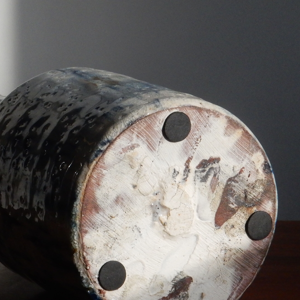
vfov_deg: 6.7
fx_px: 2549
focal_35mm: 260
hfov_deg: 6.7
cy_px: 196
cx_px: 129
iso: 400
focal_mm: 24.7
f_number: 6
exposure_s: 1/160
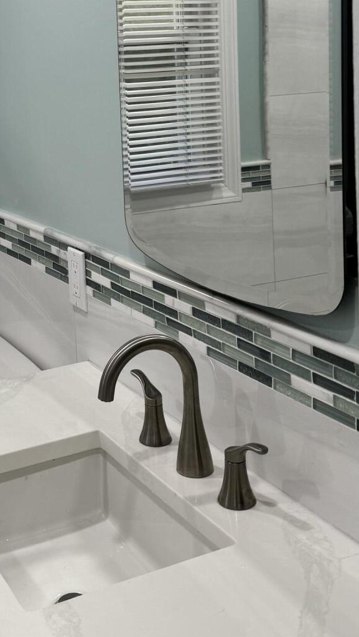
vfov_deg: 39.6
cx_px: 58
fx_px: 863
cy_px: 169
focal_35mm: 51
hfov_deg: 23.1
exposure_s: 1/120
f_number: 1.78
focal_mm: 6.76
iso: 80
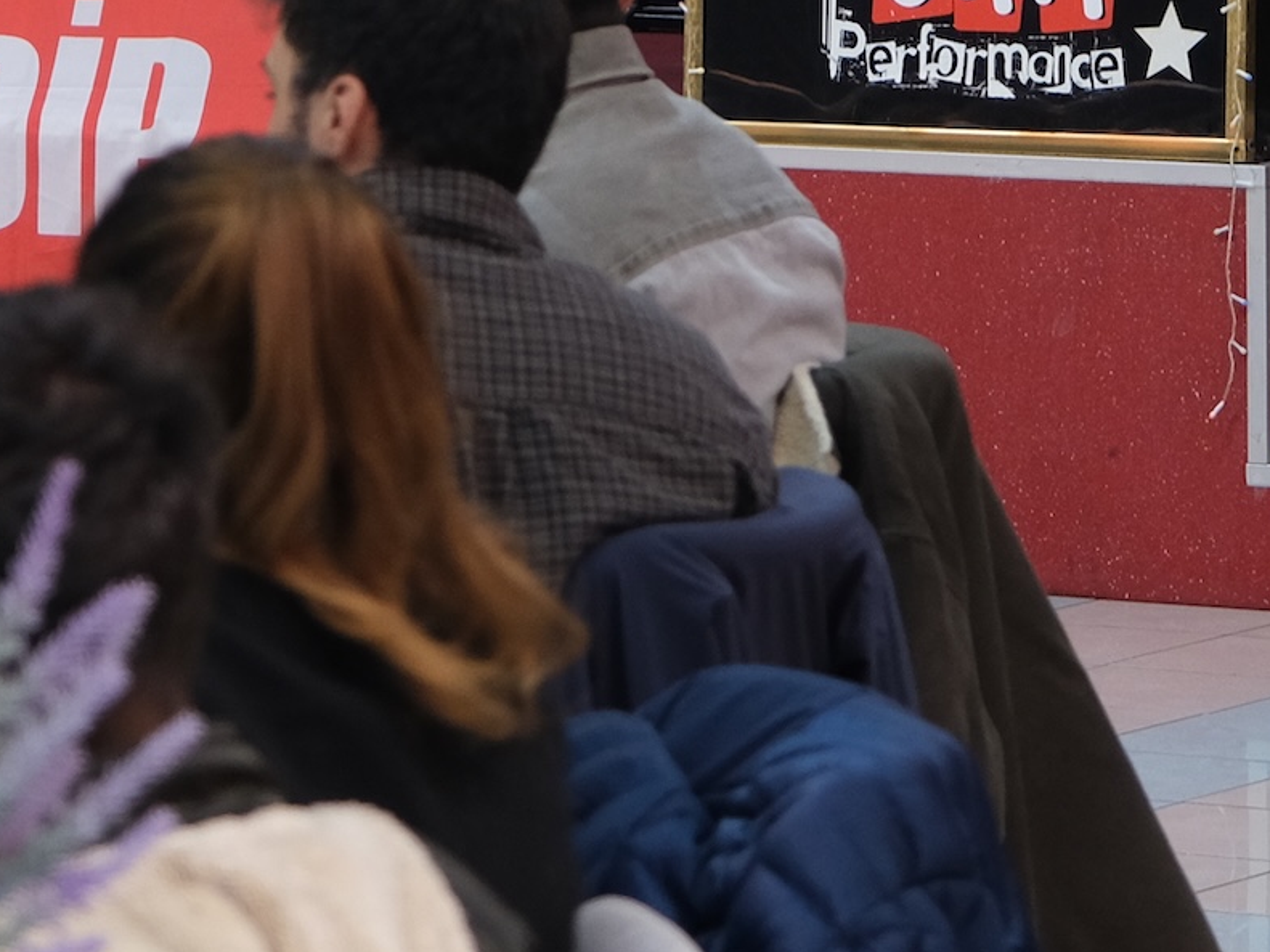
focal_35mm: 226
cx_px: 793
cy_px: -222
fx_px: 8290
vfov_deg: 6.5
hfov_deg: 8.8
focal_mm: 41.1
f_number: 4
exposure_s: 1/8
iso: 800
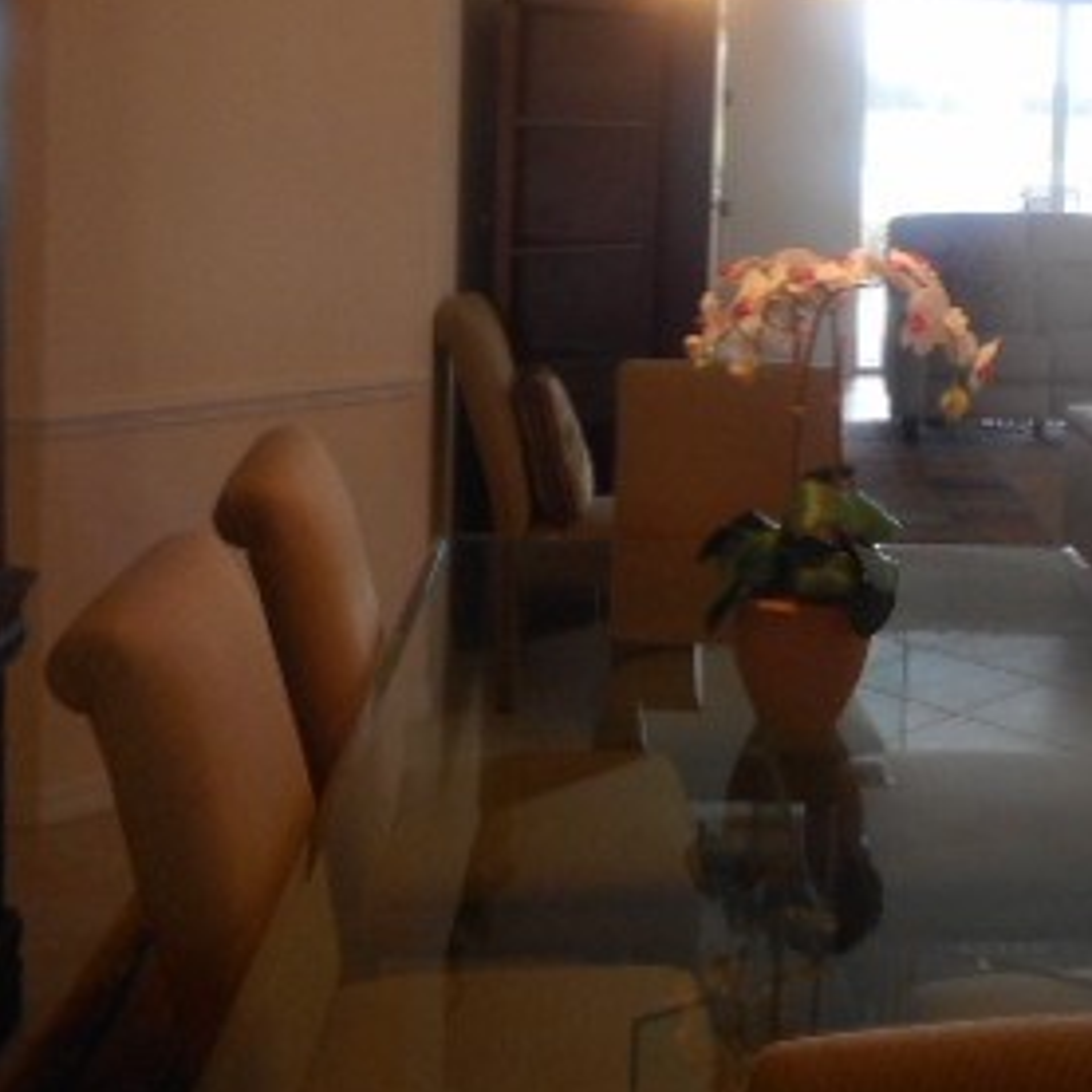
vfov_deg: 32.5
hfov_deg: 33.0
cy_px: 225
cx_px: 753
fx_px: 1820
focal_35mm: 51
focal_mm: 4.5
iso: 200
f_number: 3.7
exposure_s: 1/30
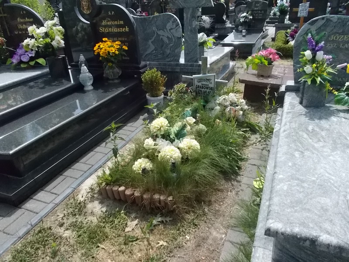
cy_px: 131
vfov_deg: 53.1
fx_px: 262
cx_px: 174
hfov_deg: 67.3
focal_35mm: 26
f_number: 8
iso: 400
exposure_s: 1/640
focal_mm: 4.6
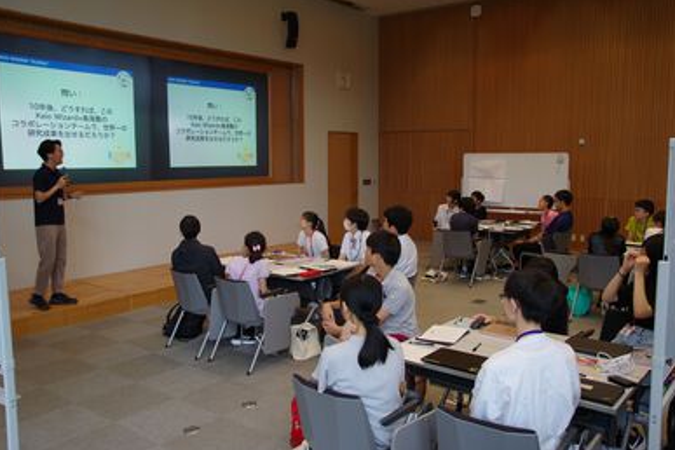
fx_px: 581
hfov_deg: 60.3
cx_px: 342
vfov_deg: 42.3
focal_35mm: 31
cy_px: 225
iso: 400
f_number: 4.5
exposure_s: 1/30
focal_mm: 20
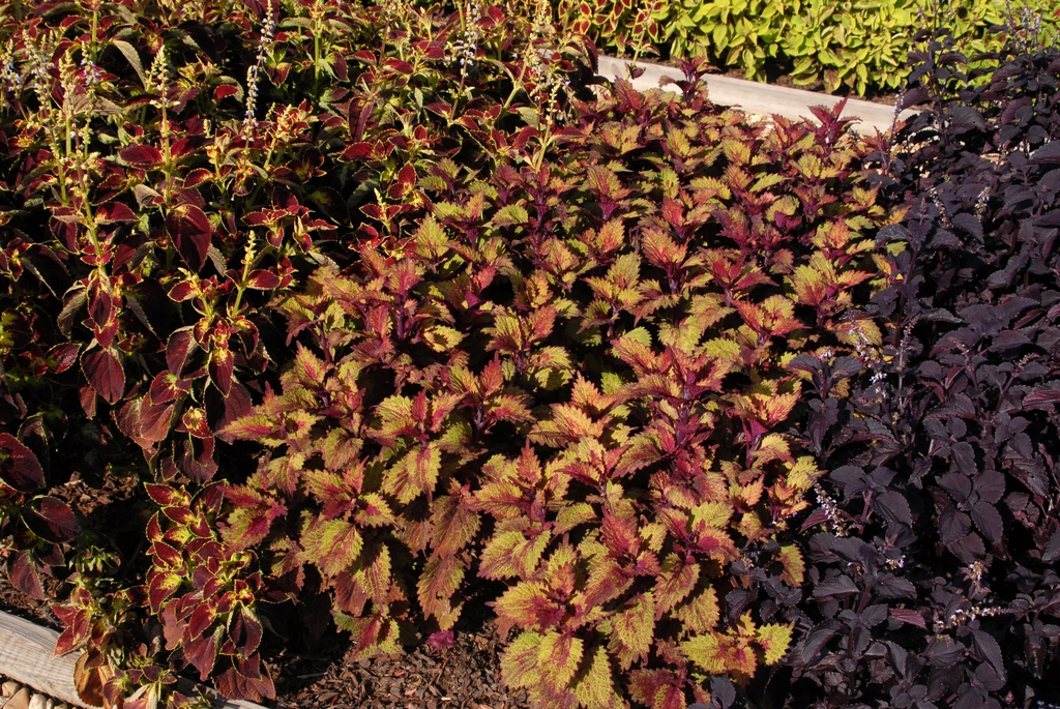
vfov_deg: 32.0
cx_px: 530
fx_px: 1238
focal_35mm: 42
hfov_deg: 46.4
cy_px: 354
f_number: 10
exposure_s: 1/350
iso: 400
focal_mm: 28
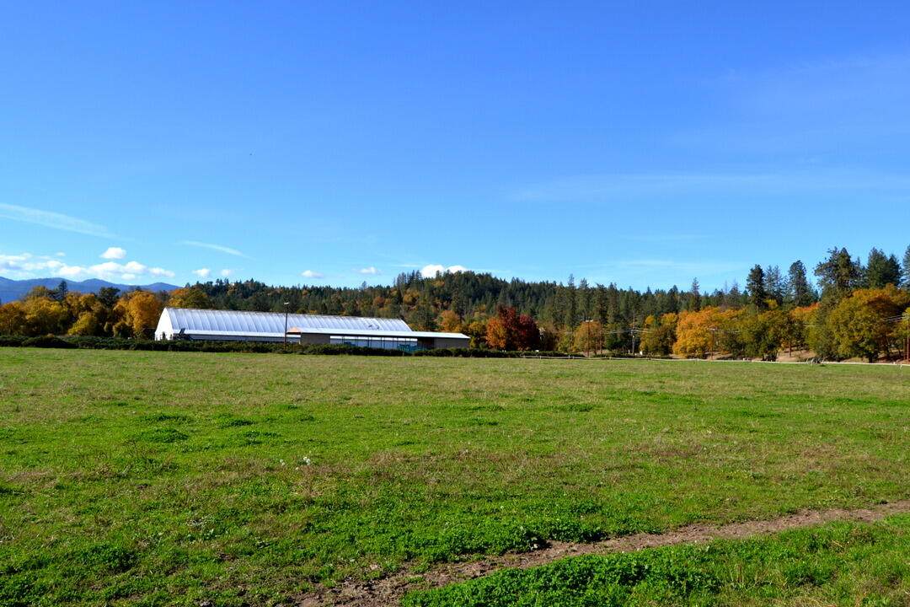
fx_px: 682
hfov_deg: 67.4
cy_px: 304
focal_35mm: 27
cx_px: 455
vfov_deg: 47.9
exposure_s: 1/250
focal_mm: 18
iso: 100
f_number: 8
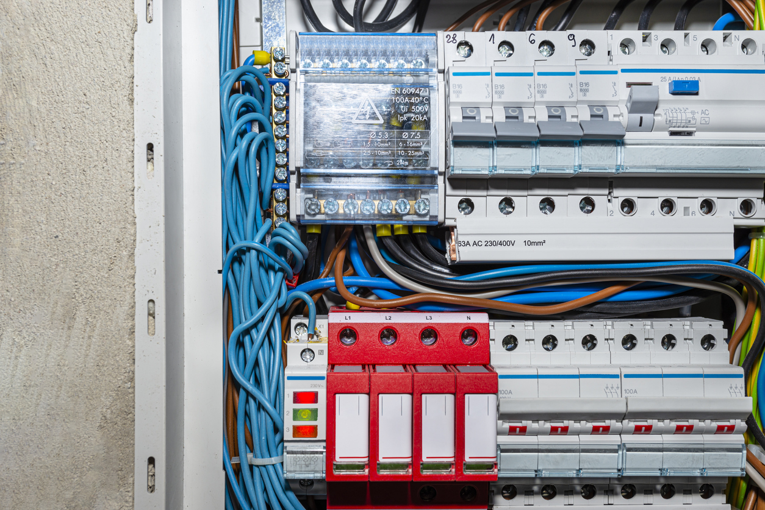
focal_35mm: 35
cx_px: 382
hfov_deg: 54.4
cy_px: 255
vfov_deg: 37.9
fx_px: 744
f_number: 8
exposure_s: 1/60
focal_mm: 35
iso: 100
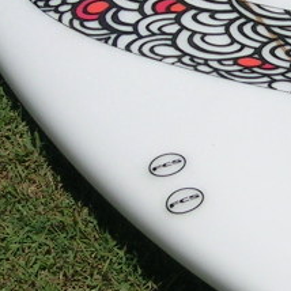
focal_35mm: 148
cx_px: 294
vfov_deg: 11.8
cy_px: 90
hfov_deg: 11.7
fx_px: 1408
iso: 50
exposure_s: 1/1479
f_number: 4.8
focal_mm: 5.4
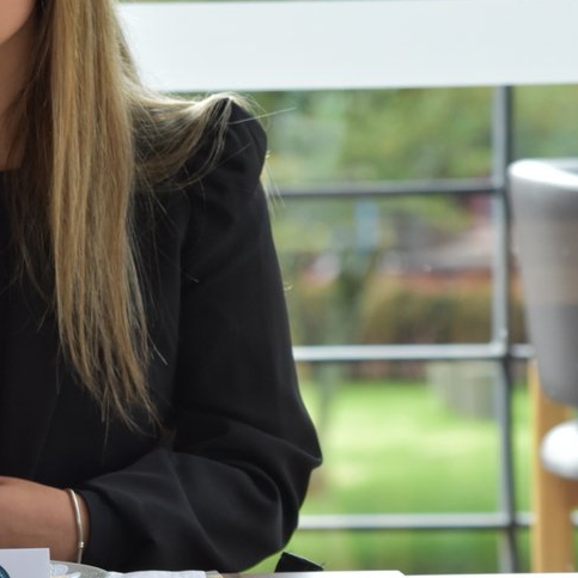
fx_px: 7179
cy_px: 168
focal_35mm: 380
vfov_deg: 4.6
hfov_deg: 4.6
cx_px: 36
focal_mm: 120
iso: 800
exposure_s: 1/250
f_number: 8
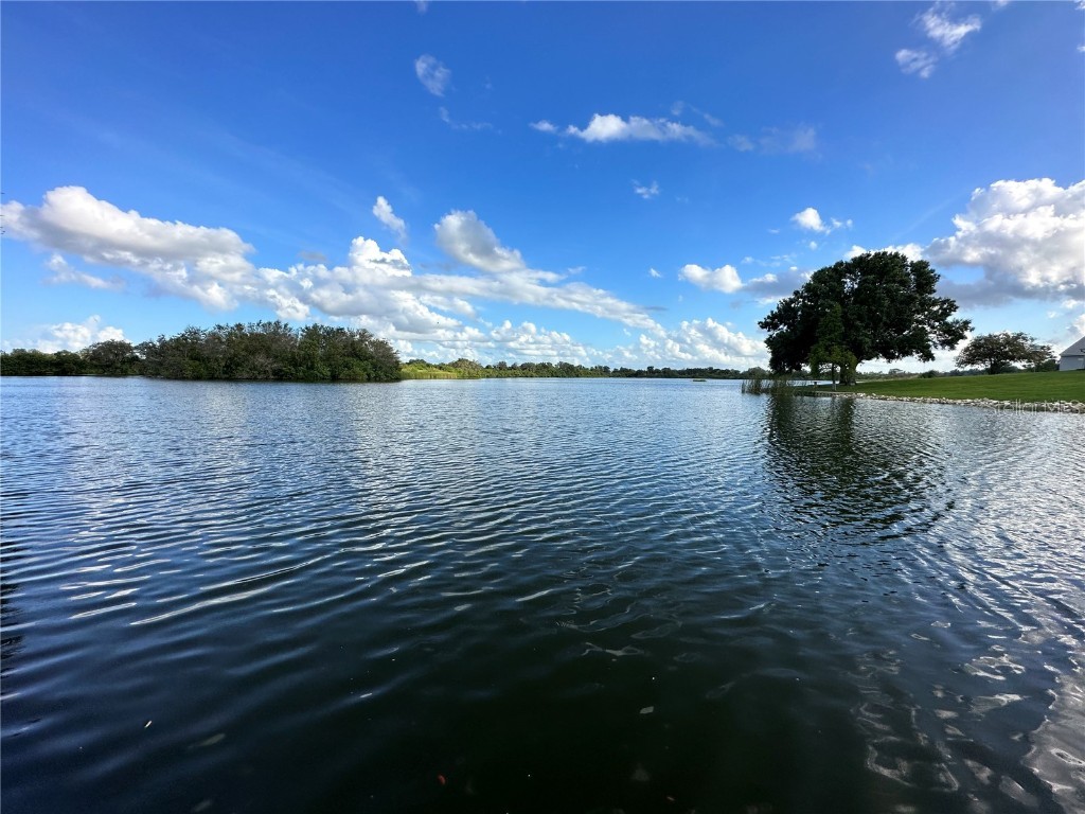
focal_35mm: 14
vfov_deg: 85.7
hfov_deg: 102.1
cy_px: 407
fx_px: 439
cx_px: 542
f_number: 2.2
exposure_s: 1/1795
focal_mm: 2.22
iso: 40
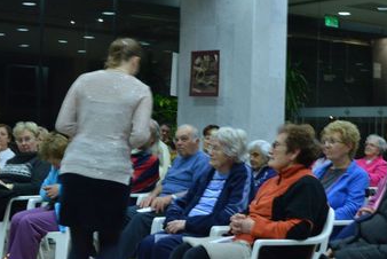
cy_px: 111
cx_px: 186
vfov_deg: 17.3
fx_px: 850
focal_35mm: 79
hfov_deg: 25.6
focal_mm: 36
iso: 800
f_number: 9
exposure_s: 1/25
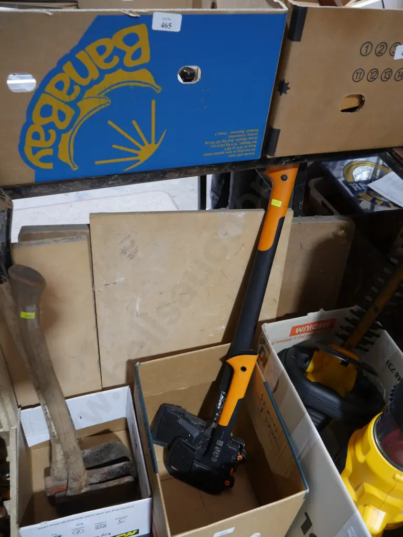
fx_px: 465
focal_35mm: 30
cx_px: 202
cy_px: 268
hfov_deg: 46.8
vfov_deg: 59.9
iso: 800
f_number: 3.6
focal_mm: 15
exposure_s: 1/60
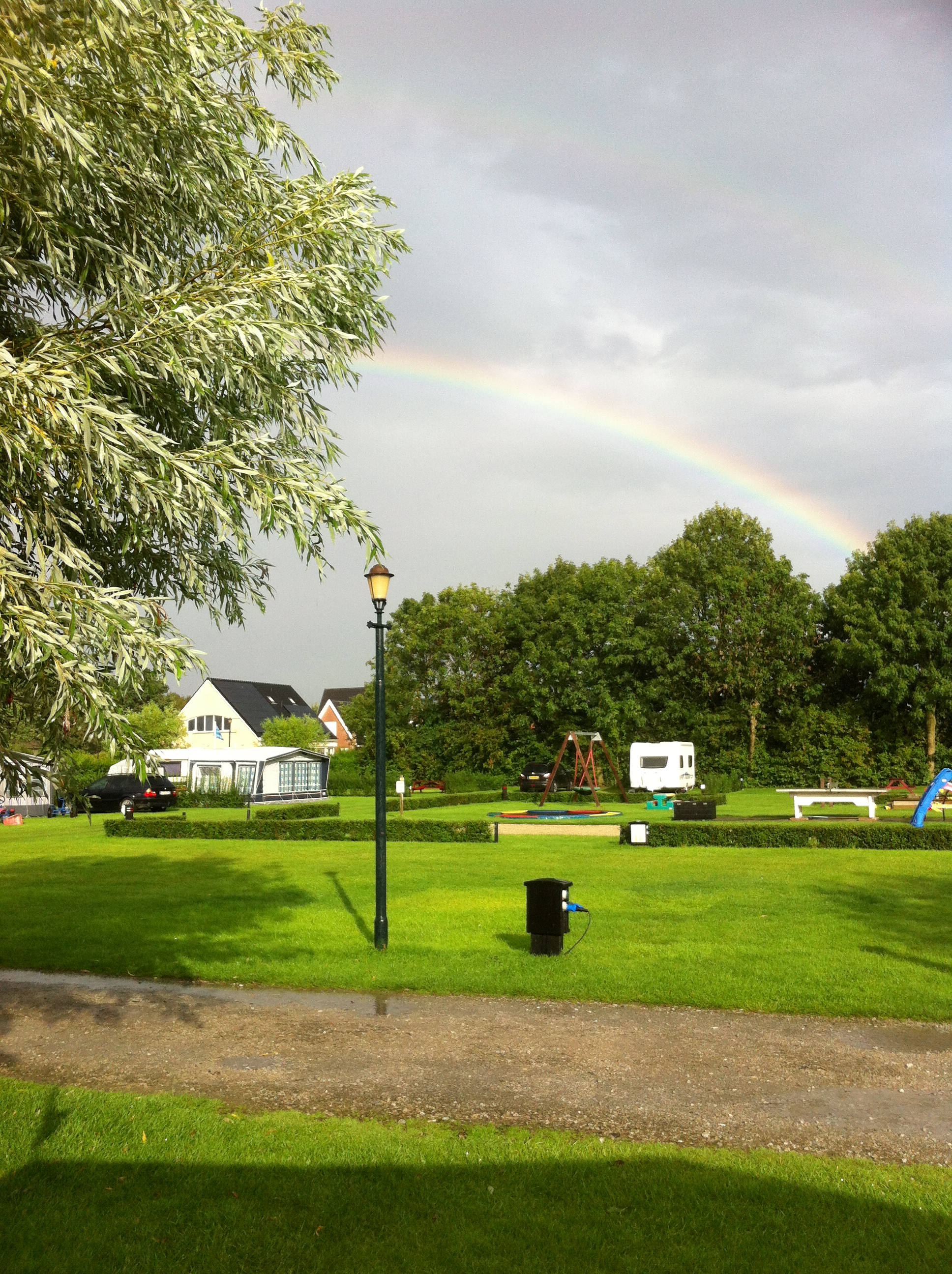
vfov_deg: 52.7
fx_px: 1287
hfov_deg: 40.6
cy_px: 637
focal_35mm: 35
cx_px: 476
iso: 80
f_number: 2.8
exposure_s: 1/1005
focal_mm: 3.85
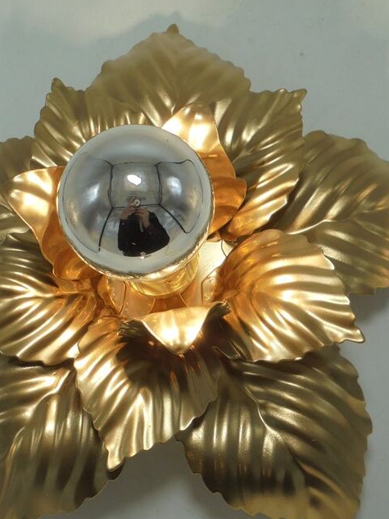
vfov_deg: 35.5
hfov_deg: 27.0
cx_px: 168
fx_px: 809
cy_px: 261
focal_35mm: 54
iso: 100
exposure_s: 1/200
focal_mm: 6.9
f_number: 4.2
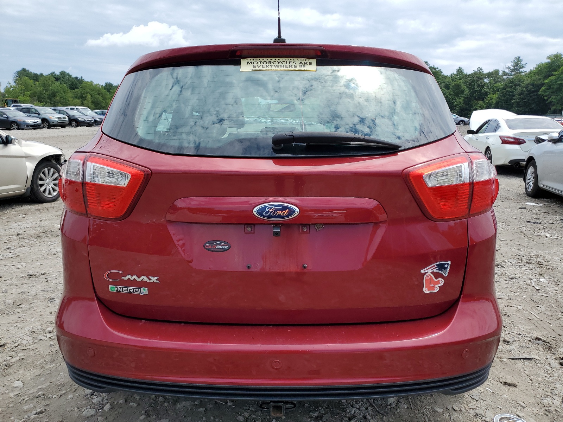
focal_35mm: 26
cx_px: 282
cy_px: 211
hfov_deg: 67.3
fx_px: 423
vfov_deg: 53.1
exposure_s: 1/2500
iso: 50
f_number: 1.5
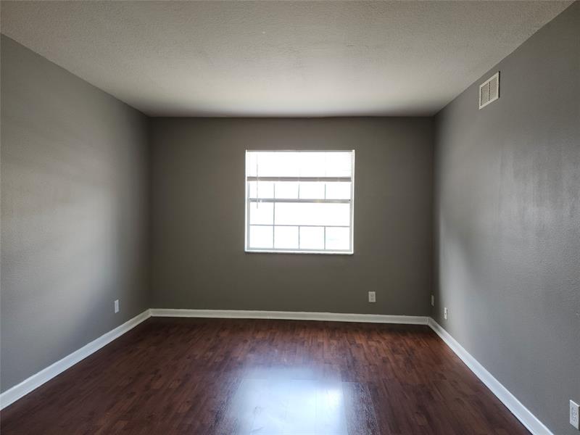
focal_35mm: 23
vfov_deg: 58.9
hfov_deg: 73.9
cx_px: 290
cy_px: 218
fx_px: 385
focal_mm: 5.54
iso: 50
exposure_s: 1/60
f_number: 1.8
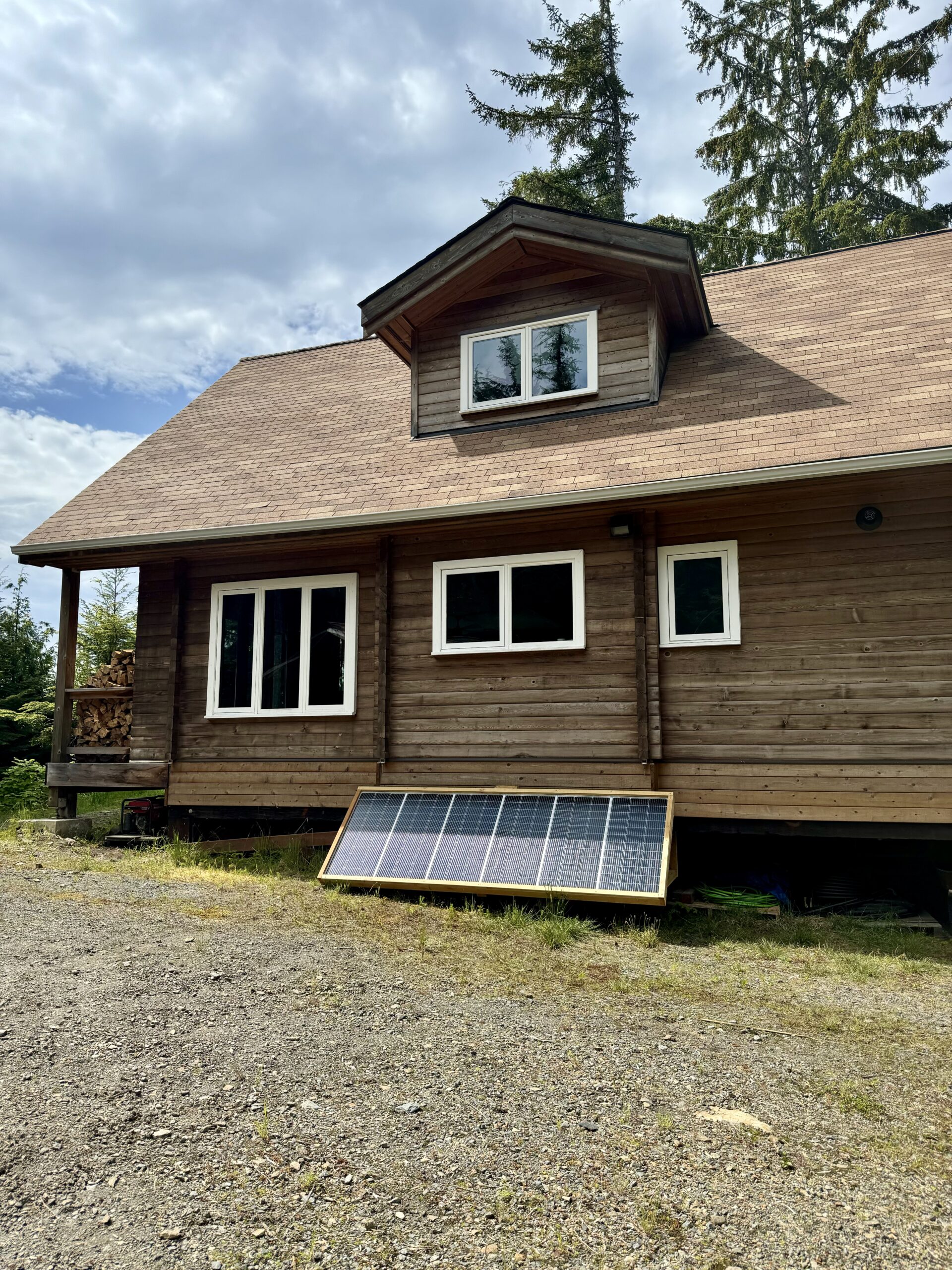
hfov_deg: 56.8
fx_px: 880
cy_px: 635
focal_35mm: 24
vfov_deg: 71.6
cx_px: 476
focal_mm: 6.76
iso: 80
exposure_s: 1/4310
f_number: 1.78
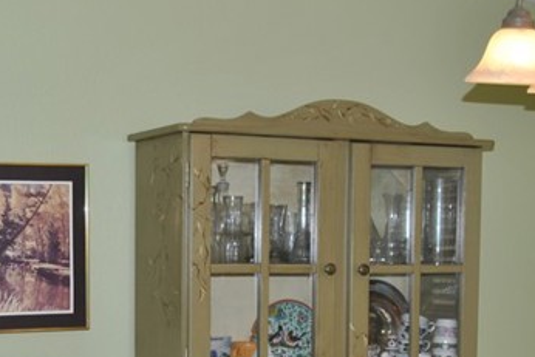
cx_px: 193
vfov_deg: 16.5
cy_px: 415
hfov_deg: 25.3
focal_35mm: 80
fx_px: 1189
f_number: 4
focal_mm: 18
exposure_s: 1/125
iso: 100
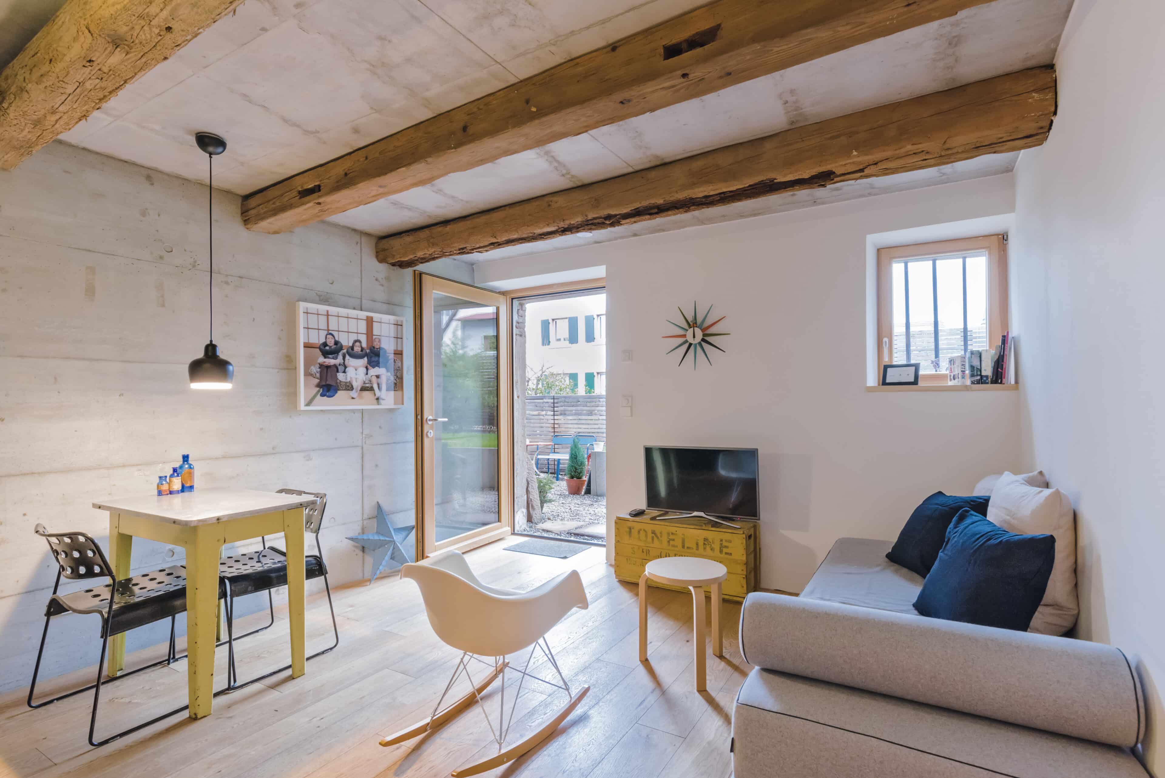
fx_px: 518
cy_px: 389
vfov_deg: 73.8
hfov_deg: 96.7
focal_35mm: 16
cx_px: 582
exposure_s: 1/1.25
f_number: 11
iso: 1000
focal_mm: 16
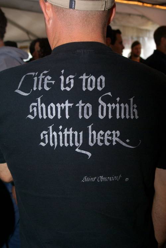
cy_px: 124
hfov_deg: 25.8
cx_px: 83
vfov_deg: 37.8
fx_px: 362
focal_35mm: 52
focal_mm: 35
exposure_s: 1/60
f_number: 8
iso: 400
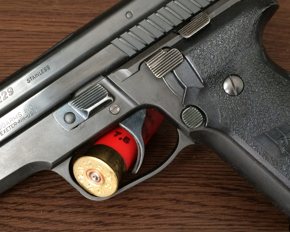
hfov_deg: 37.3
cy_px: 111
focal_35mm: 50
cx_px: 145
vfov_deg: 30.2
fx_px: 429
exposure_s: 1/30
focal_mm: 4.15
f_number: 2.2
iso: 200
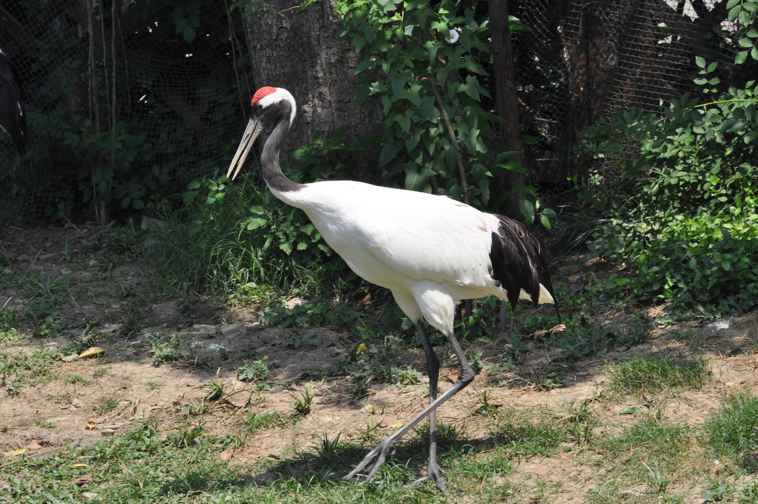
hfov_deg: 6.9
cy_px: 252
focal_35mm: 300
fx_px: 6309
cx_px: 379
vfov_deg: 4.6
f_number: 10
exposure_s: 1/200
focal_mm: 200
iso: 200
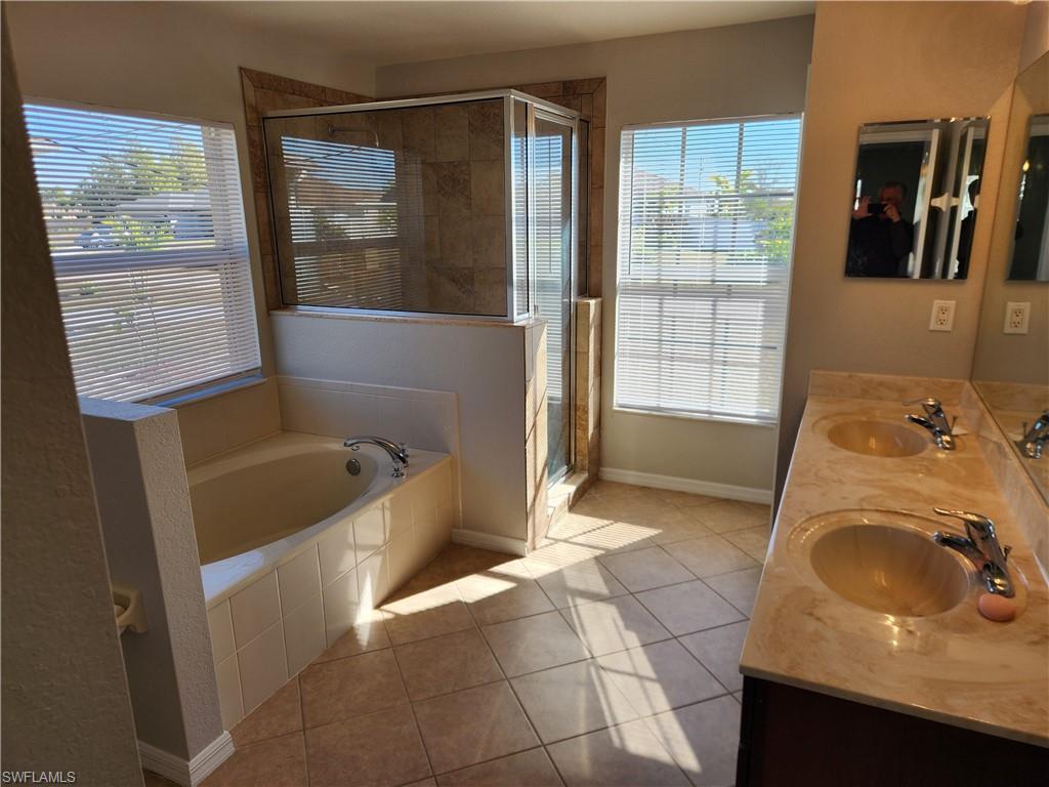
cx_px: 524
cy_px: 394
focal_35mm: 23
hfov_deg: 73.9
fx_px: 697
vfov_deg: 58.9
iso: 20
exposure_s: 1/156
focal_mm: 5.4
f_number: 1.8
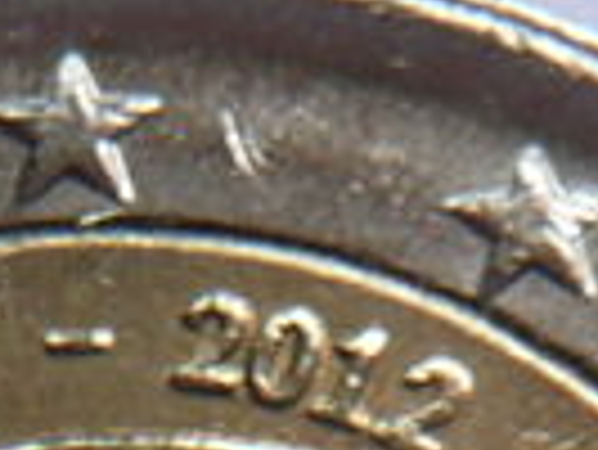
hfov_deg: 7.3
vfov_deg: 5.2
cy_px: 1287
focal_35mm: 271
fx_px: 4686
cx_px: 207
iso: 100
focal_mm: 5.8
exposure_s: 1/30
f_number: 3.7
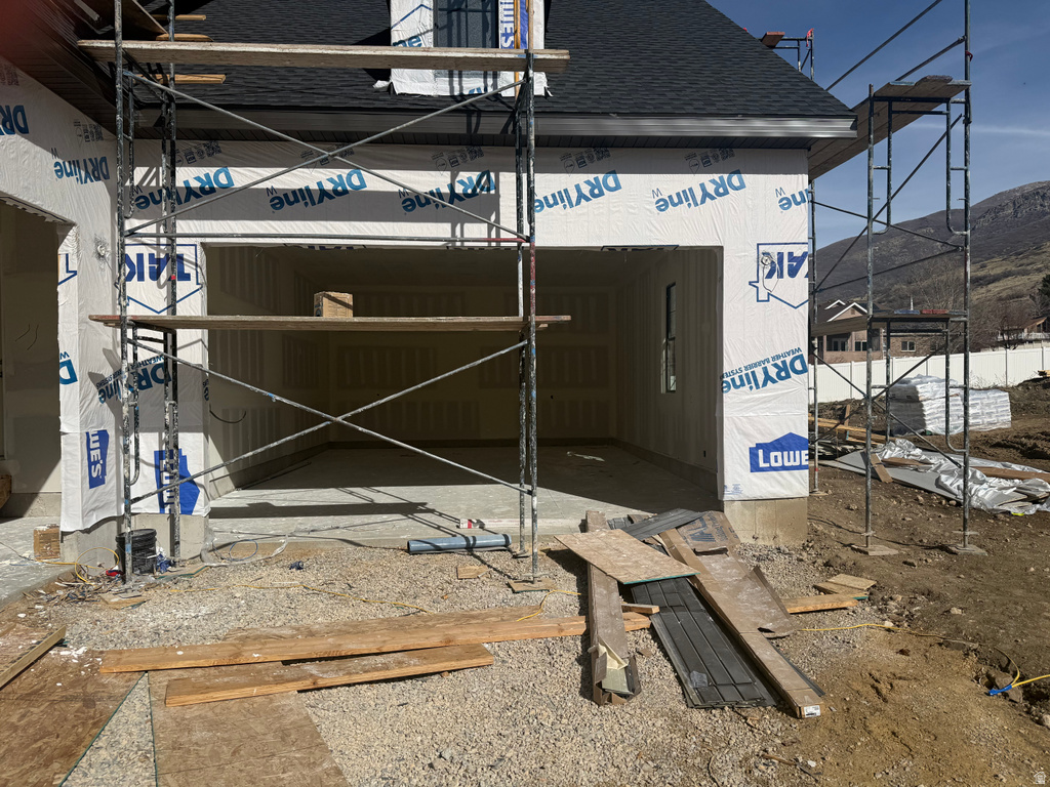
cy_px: 394
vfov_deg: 56.8
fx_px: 728
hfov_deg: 71.6
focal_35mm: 24
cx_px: 525
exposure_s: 1/11905
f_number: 1.78
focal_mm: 6.76
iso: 80
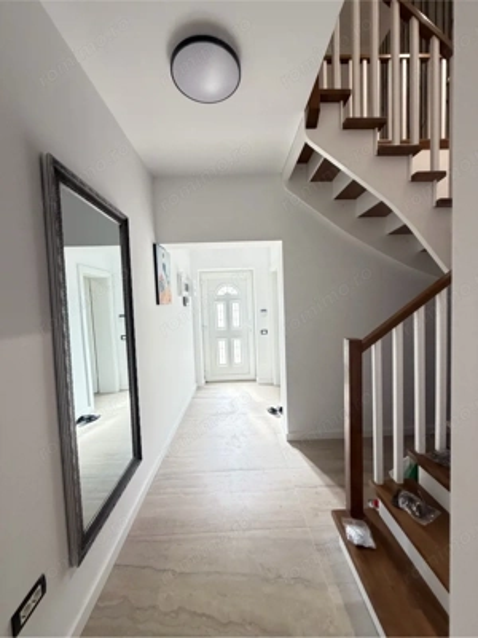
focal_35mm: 14
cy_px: 319
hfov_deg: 85.7
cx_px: 239
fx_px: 258
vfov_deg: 102.1
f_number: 2.2
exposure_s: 1/72
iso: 320
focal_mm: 2.22
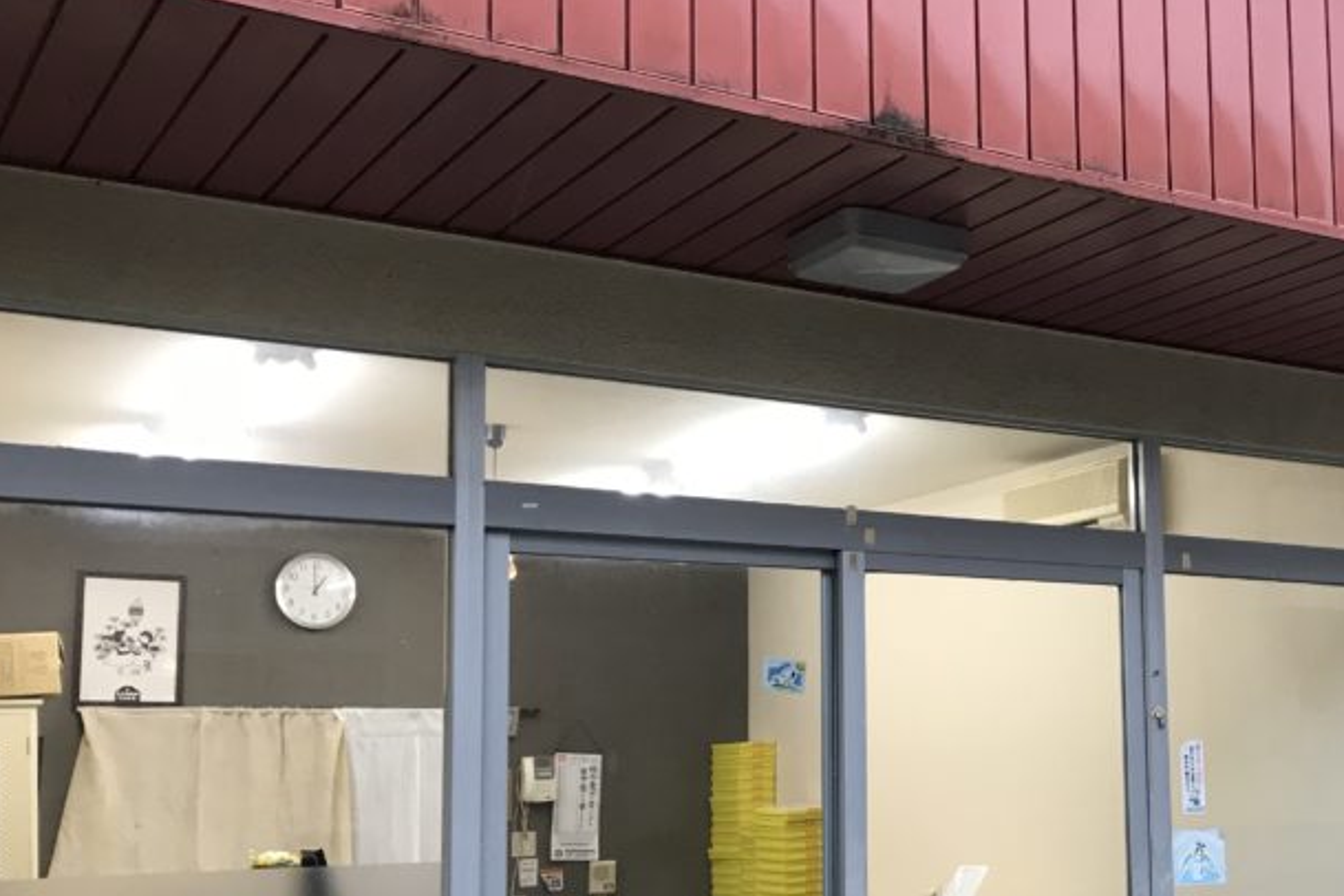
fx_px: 1829
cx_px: 1070
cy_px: 614
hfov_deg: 38.8
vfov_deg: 27.3
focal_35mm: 49
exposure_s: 1/40
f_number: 1.8
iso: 25
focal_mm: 3.99
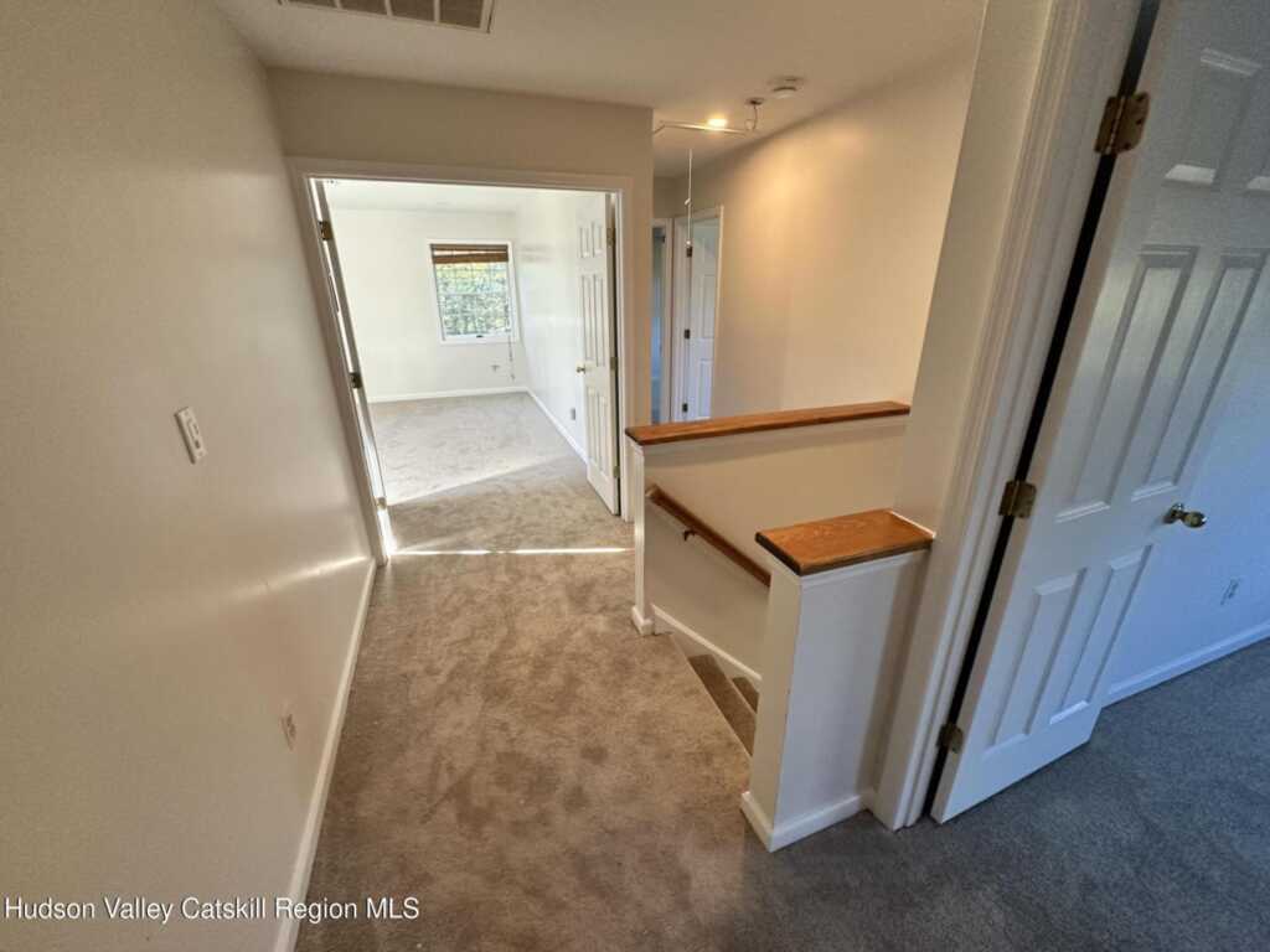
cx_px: 635
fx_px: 514
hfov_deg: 102.1
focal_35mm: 14
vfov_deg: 85.7
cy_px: 476
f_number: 2.2
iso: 250
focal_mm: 2.22
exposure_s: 1/120
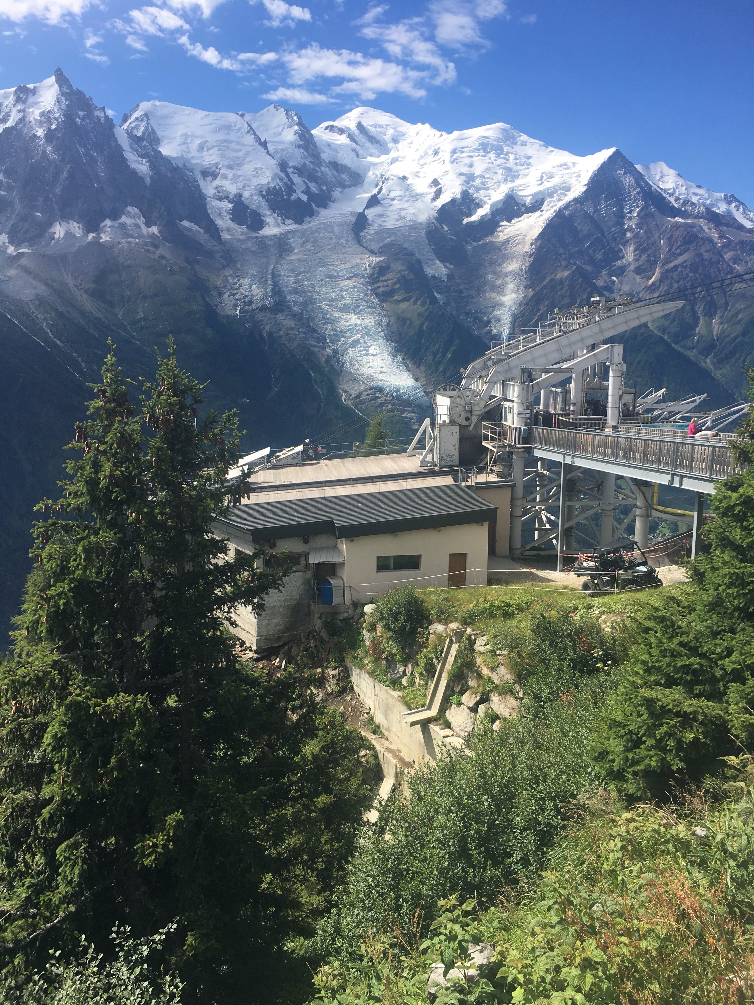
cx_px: 377
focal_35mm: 29
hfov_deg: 48.2
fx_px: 842
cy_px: 502
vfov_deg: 61.7
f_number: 2.2
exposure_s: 1/1538
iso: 25
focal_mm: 4.15
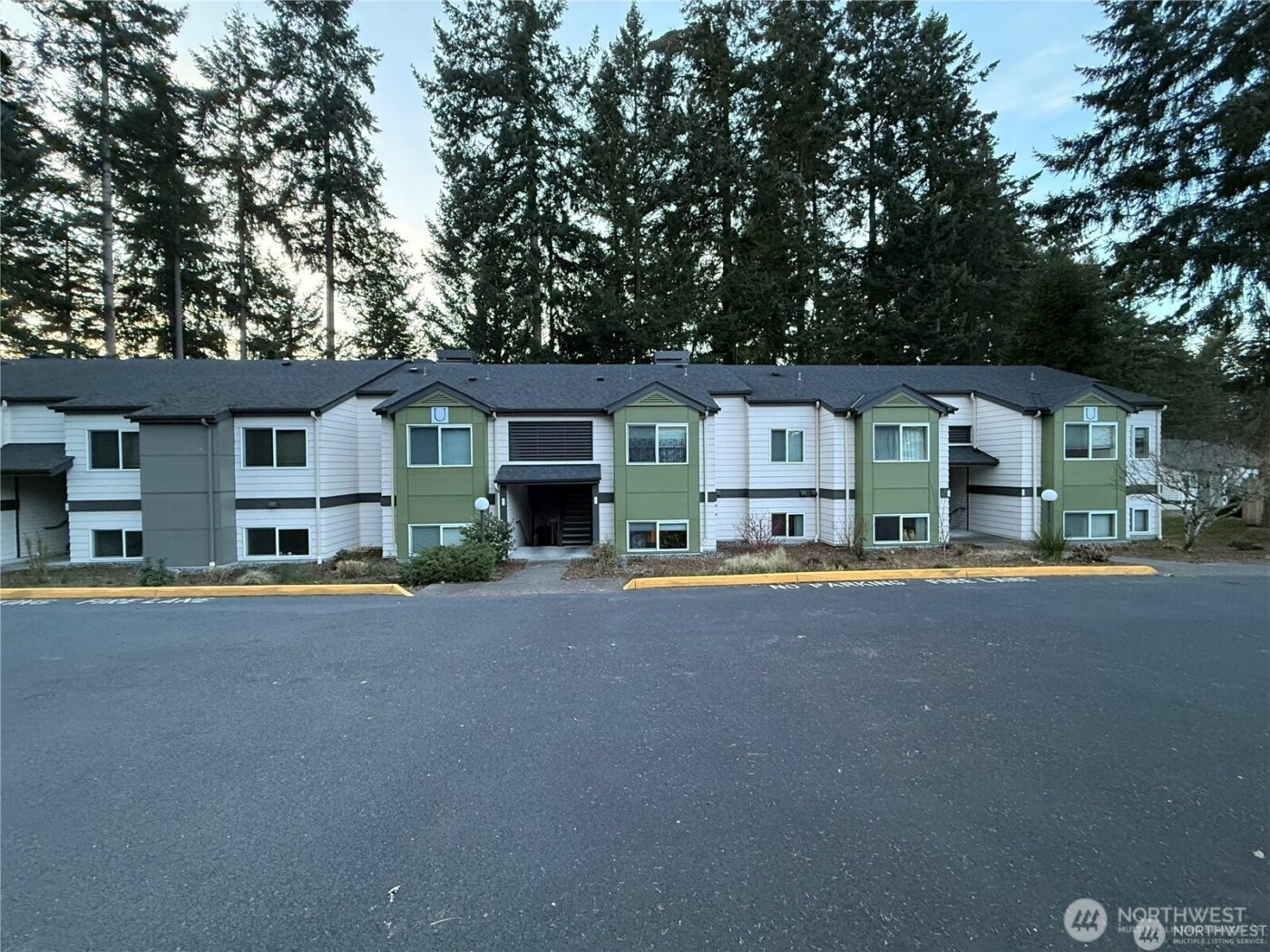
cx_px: 635
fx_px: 514
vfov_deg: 85.7
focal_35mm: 14
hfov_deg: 102.1
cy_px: 476
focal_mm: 2.22
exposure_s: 1/60
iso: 400
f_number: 2.2
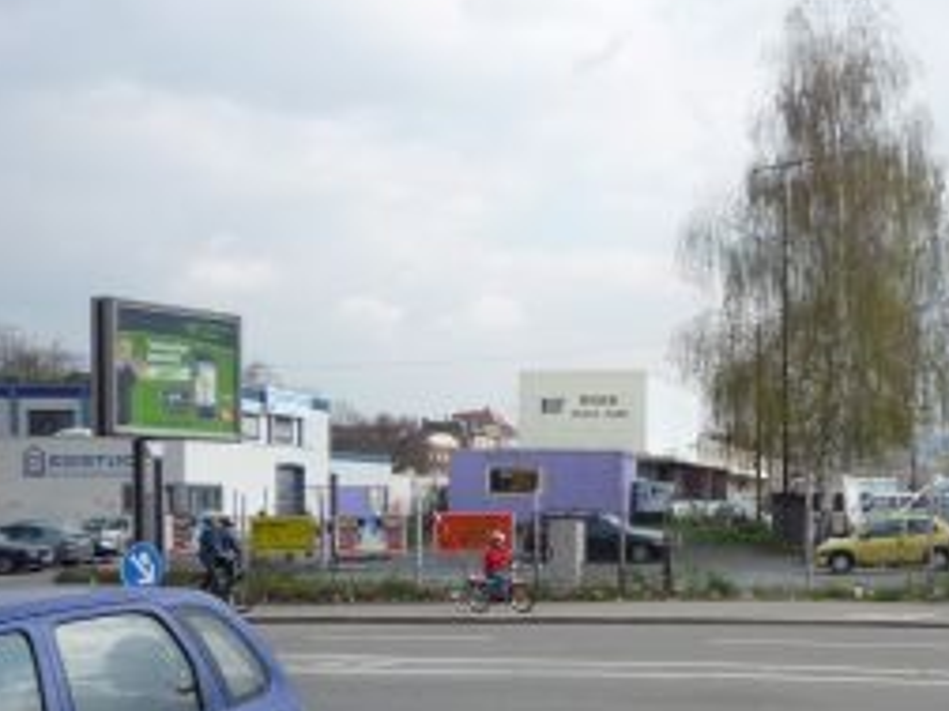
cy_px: 617
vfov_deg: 23.5
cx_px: 753
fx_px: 1672
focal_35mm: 61
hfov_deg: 30.9
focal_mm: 5.2
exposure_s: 1/400
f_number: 5
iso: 100
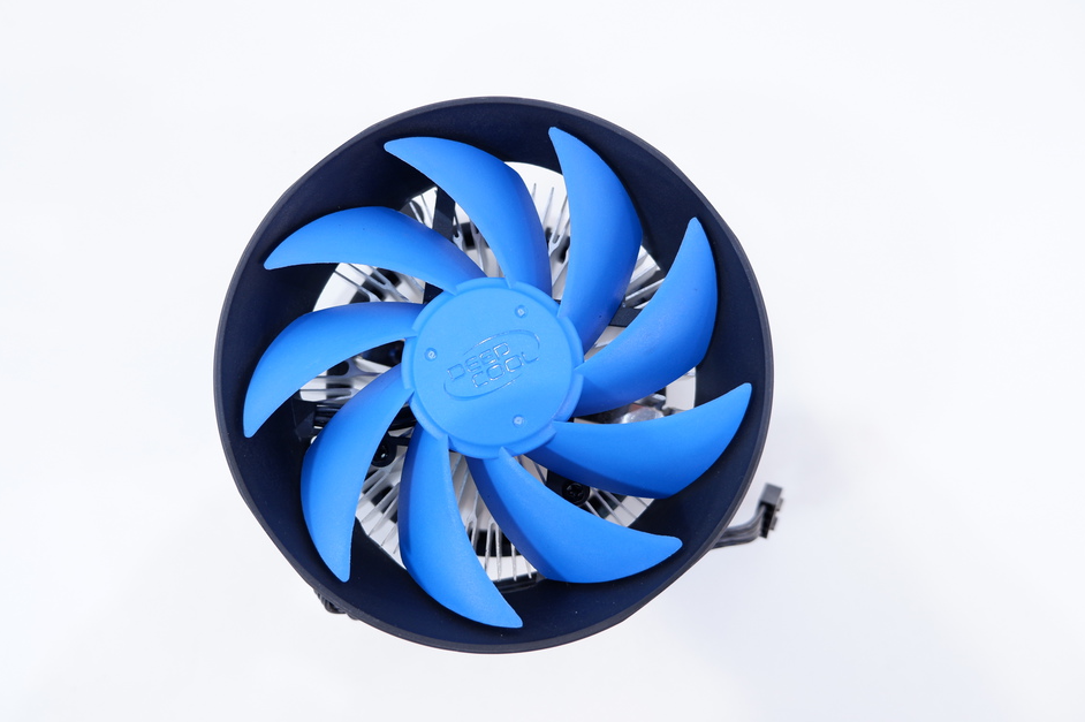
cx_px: 510
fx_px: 753
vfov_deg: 51.2
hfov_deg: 71.5
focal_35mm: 25
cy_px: 368
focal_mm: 15
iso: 200
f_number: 3.5
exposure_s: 1/60
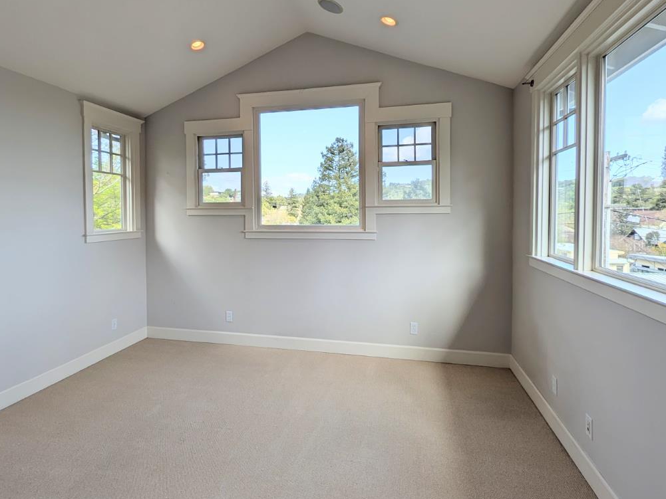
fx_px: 346
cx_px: 313
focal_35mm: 18
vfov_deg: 71.4
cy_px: 222
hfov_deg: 87.6
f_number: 1.95
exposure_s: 1/740
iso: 43
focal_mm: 2.23
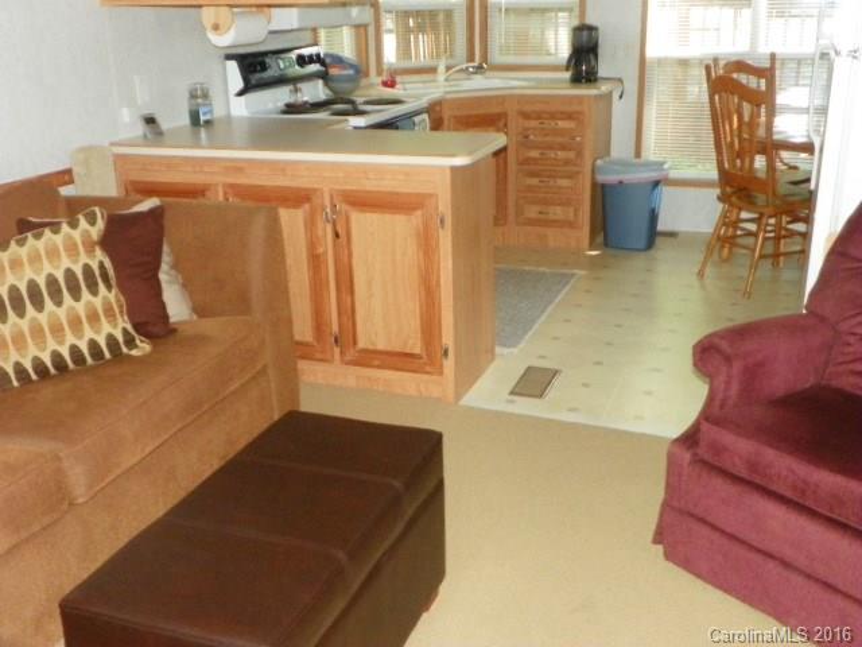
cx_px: 431
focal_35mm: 39
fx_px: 971
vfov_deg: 36.8
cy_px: 324
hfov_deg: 47.9
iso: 400
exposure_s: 1/160
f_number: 3.2
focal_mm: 6.9
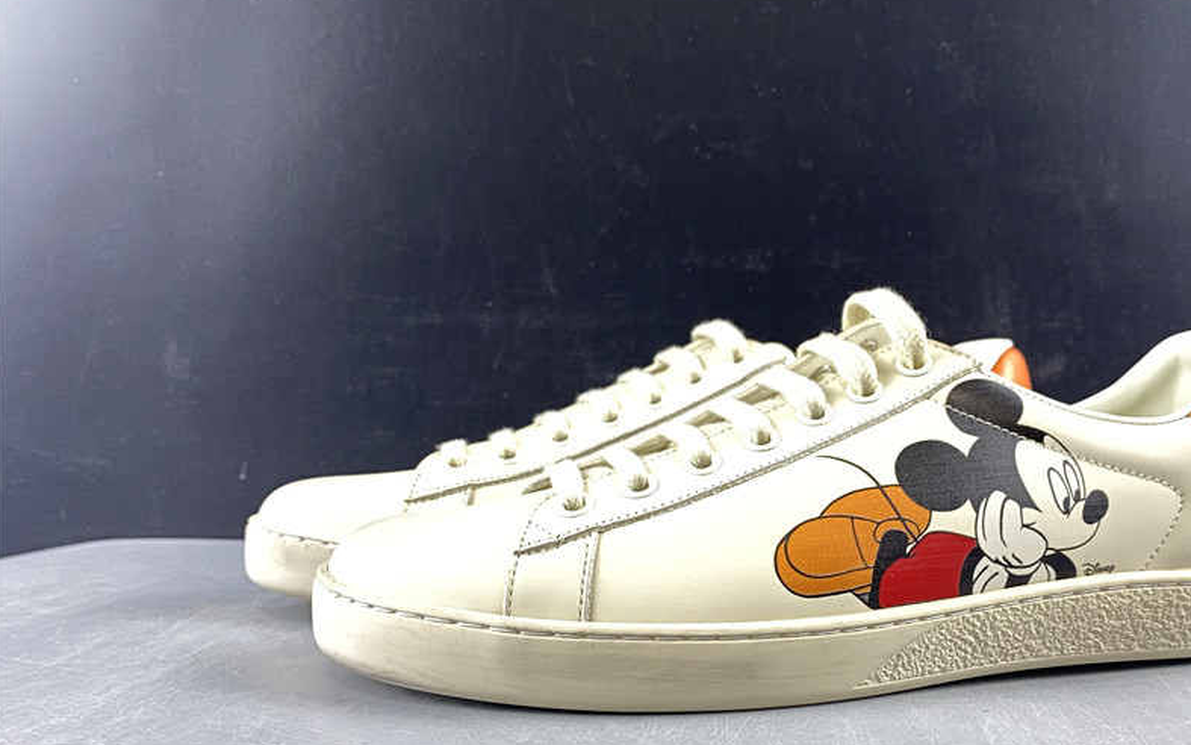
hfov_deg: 54.6
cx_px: 752
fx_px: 1136
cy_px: 460
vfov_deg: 36.1
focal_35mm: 35
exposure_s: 1/50
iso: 80
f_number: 1.8
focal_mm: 4.25
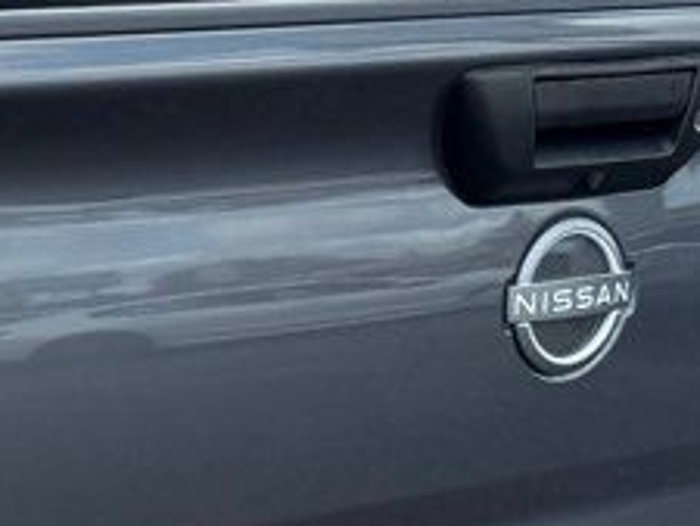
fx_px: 2205
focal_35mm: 109
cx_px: -227
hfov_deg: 16.9
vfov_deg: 13.4
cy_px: 517
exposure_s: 1/2525
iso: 100
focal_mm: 6.76
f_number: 1.78
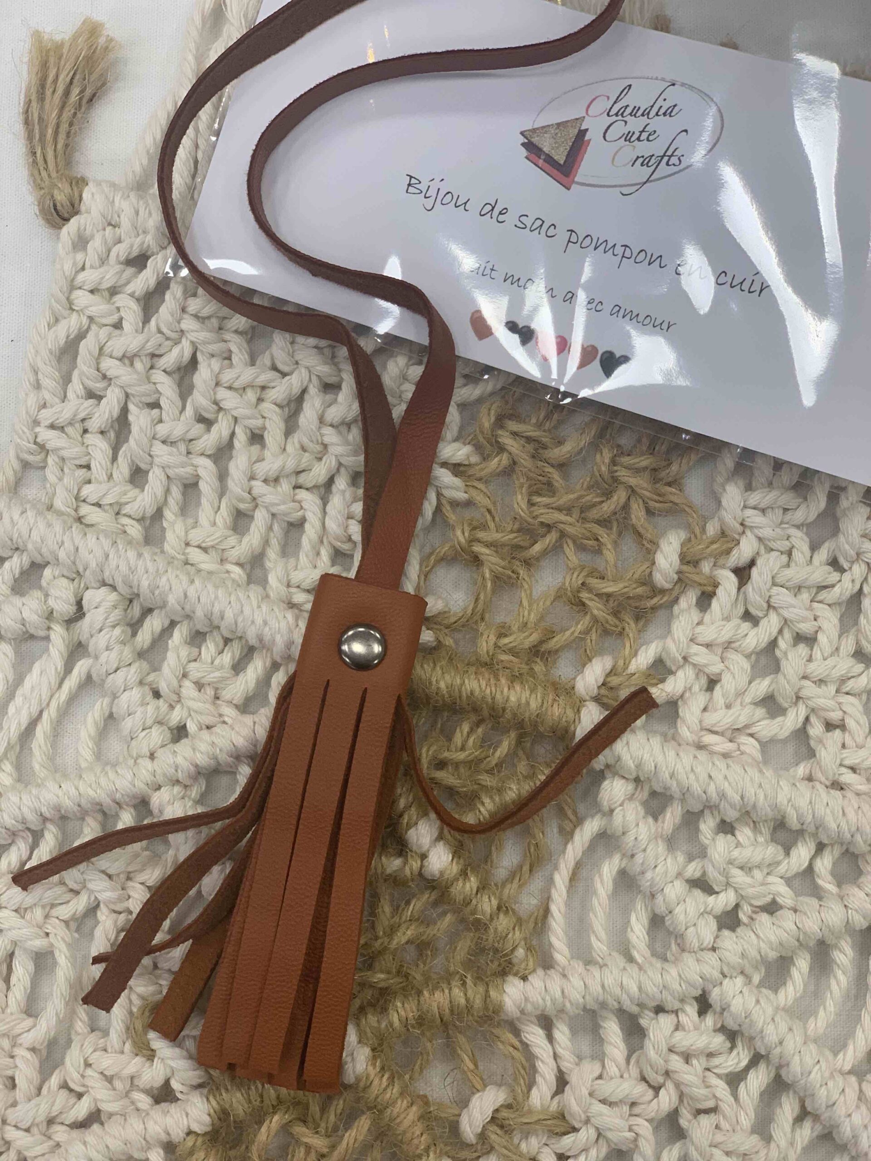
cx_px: 436
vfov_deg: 36.8
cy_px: 580
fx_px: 1745
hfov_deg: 28.0
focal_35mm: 52
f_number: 2.4
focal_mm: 6
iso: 64
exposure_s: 1/50
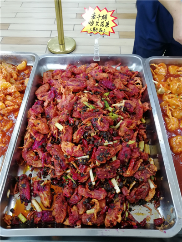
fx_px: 189
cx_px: 91
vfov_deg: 65.3
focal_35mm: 27
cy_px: 121
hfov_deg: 51.4
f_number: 1.8
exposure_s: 1/33.3
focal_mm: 3.83
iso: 250
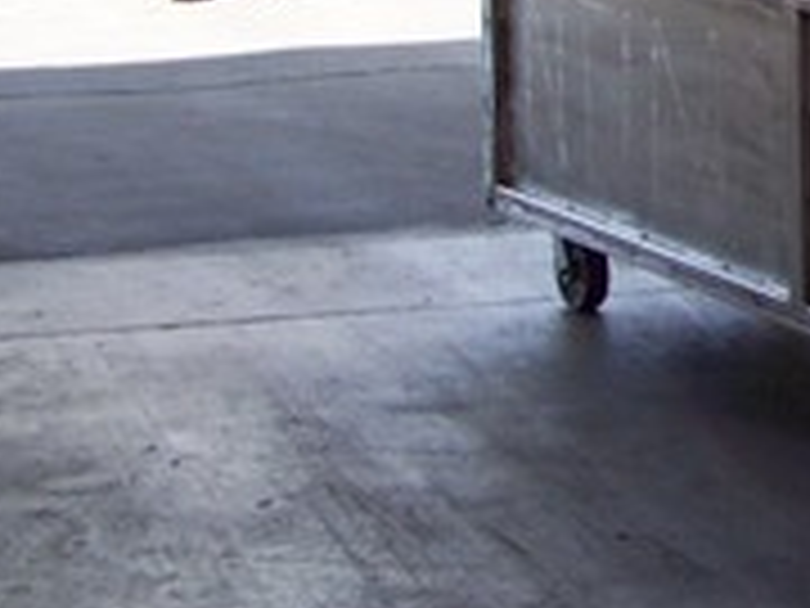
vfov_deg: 10.4
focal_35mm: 140
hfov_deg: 13.5
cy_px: -133
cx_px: 1107
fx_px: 3276
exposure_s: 1/200
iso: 72
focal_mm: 5.85
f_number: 2.8
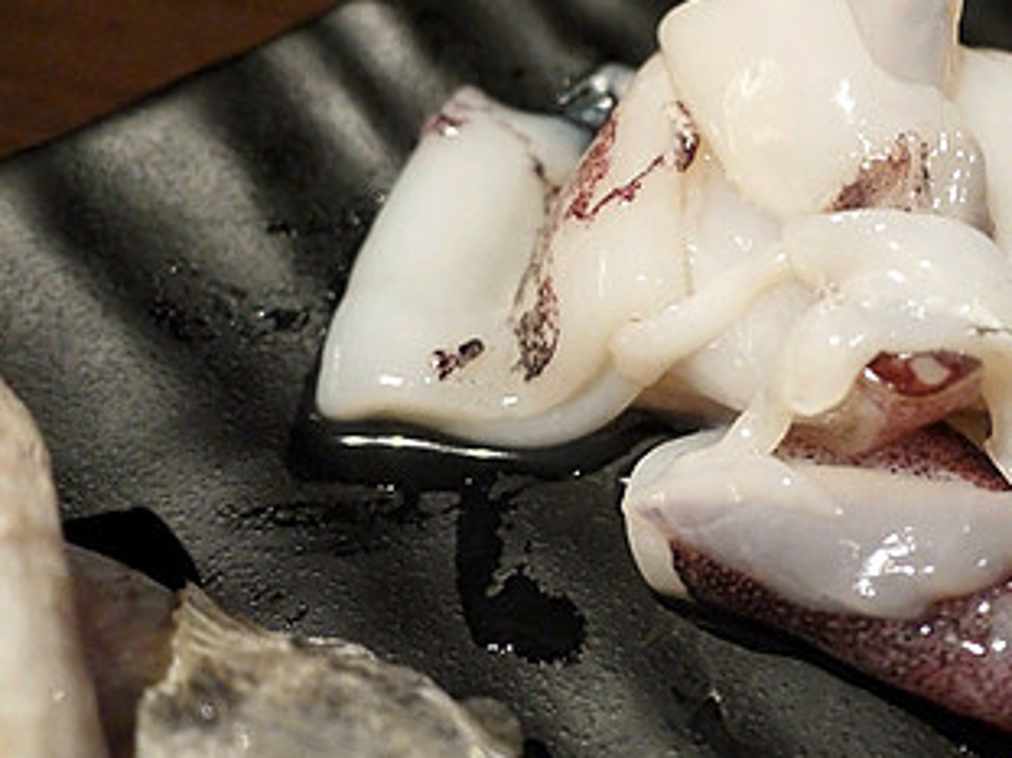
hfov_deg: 34.4
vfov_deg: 27.0
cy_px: 361
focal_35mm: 54
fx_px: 1578
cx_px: 817
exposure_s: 1/40
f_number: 2.5
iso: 800
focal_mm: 14
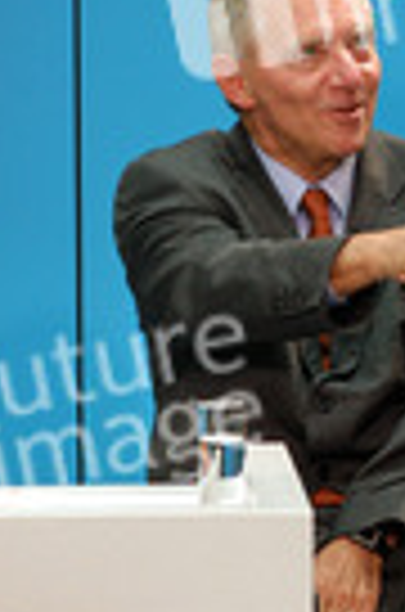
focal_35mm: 597
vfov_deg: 3.5
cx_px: 522
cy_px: 198
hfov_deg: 2.3
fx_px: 10133
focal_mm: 135
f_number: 6.3
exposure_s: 1/60
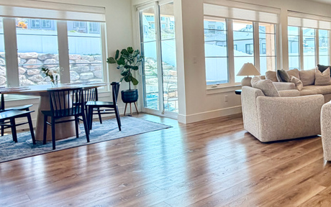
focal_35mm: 33
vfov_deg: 38.0
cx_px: 286
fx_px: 298
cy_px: 72
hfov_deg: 52.5
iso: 80
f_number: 2.2
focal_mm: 2.22
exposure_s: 1/120
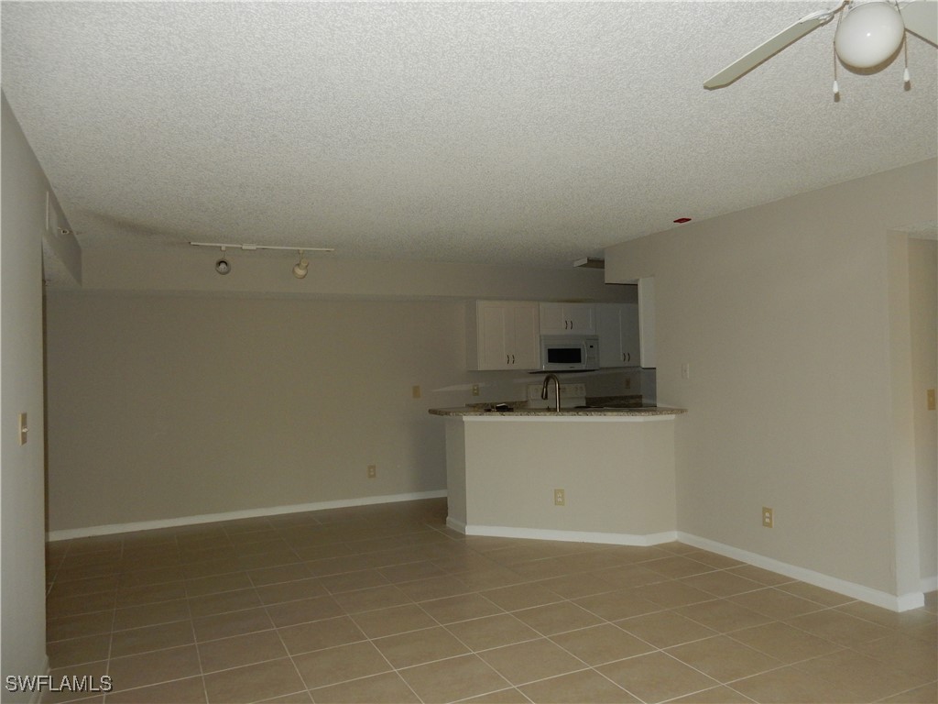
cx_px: 469
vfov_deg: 54.9
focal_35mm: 25
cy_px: 352
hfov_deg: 69.4
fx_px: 677
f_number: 3.7
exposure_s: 1/30
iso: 250
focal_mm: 4.5
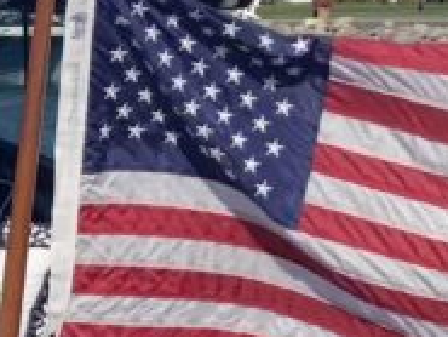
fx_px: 1502
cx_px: -312
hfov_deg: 15.1
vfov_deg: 12.6
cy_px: 371
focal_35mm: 116
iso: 20
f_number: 1.8
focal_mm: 3.99
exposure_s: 1/1869
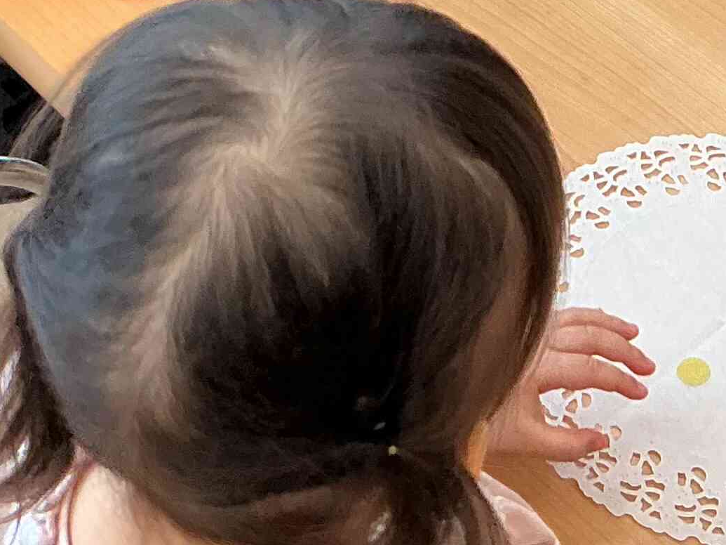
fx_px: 2370
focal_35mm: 113
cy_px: -213
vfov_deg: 12.6
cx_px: 560
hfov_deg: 17.3
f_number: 1.8
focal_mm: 3
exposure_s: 1/120
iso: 25
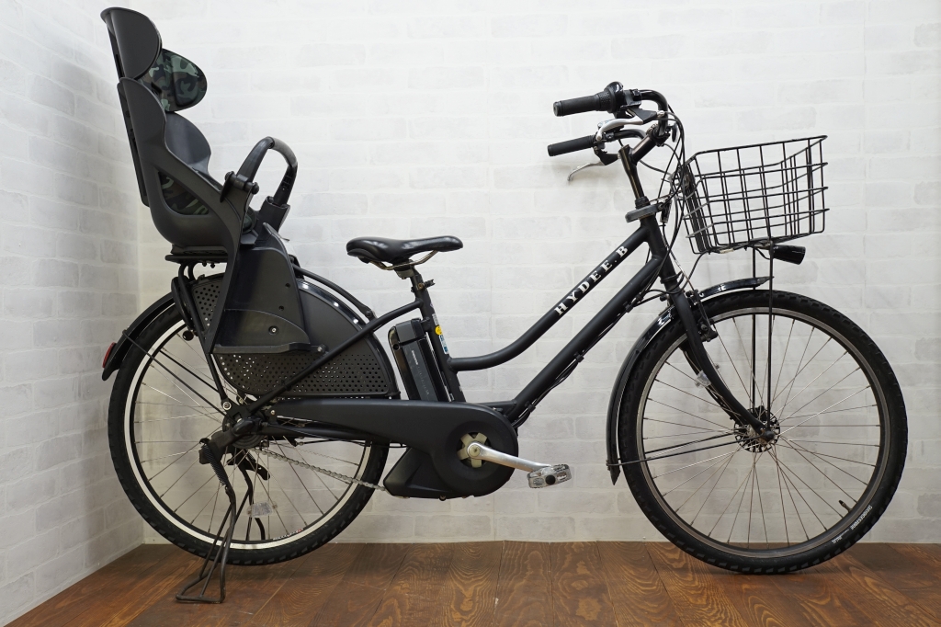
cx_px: 470
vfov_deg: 36.8
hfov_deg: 53.1
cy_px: 314
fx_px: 941
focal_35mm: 36
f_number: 5
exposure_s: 1/30
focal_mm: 24
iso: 200
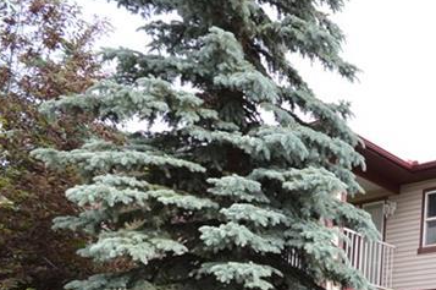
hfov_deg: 31.9
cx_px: 594
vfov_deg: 26.6
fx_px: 520
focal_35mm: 43
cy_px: 371
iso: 100
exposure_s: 1/80
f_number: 8
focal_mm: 10
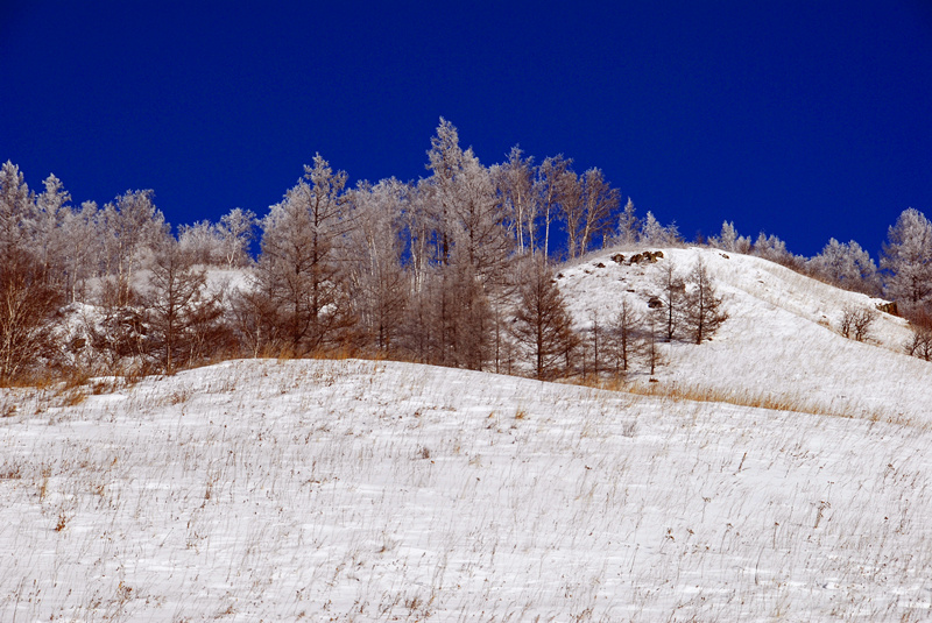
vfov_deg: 9.6
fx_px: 3692
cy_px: 312
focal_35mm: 142
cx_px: 466
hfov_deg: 14.4
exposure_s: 1/500
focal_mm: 95
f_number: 11
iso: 100
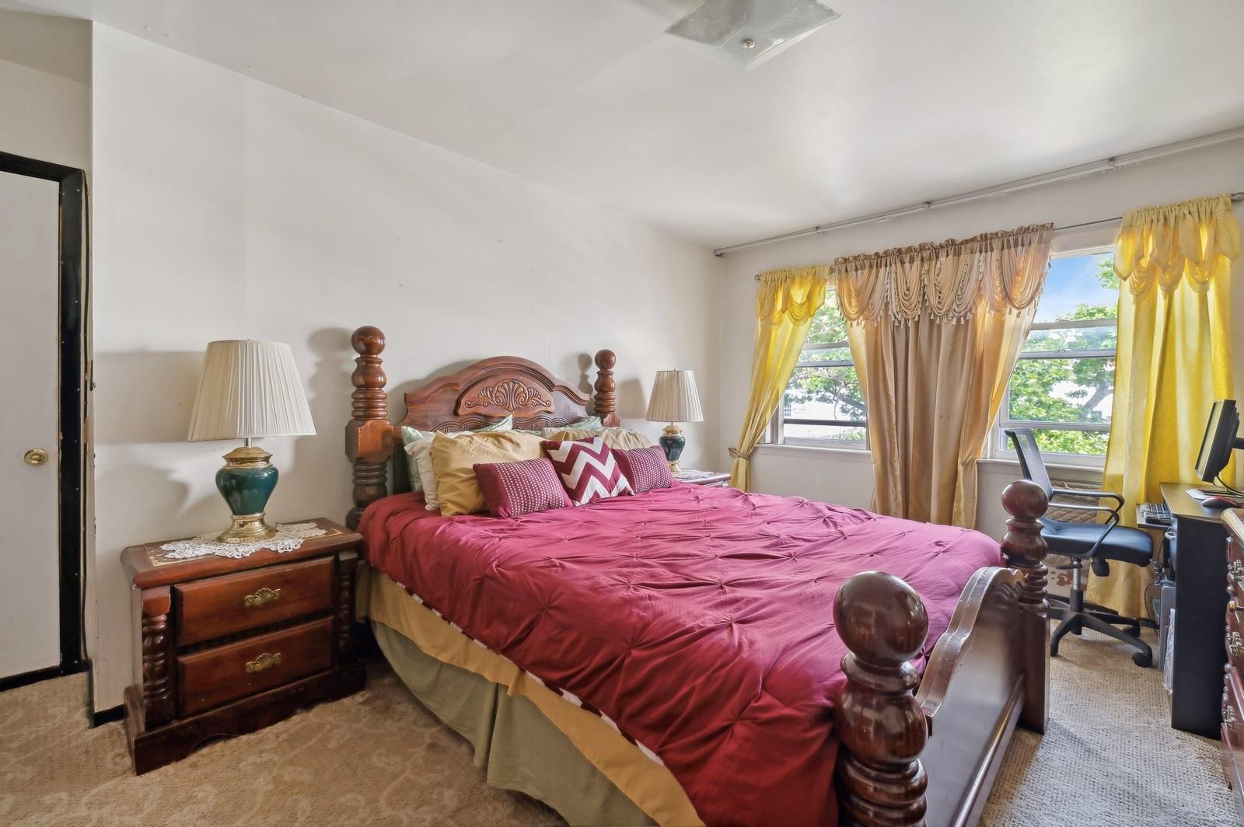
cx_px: 622
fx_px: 518
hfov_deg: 100.4
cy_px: 414
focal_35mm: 15
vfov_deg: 77.2
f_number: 14
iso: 640
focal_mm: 15
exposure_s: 1/6
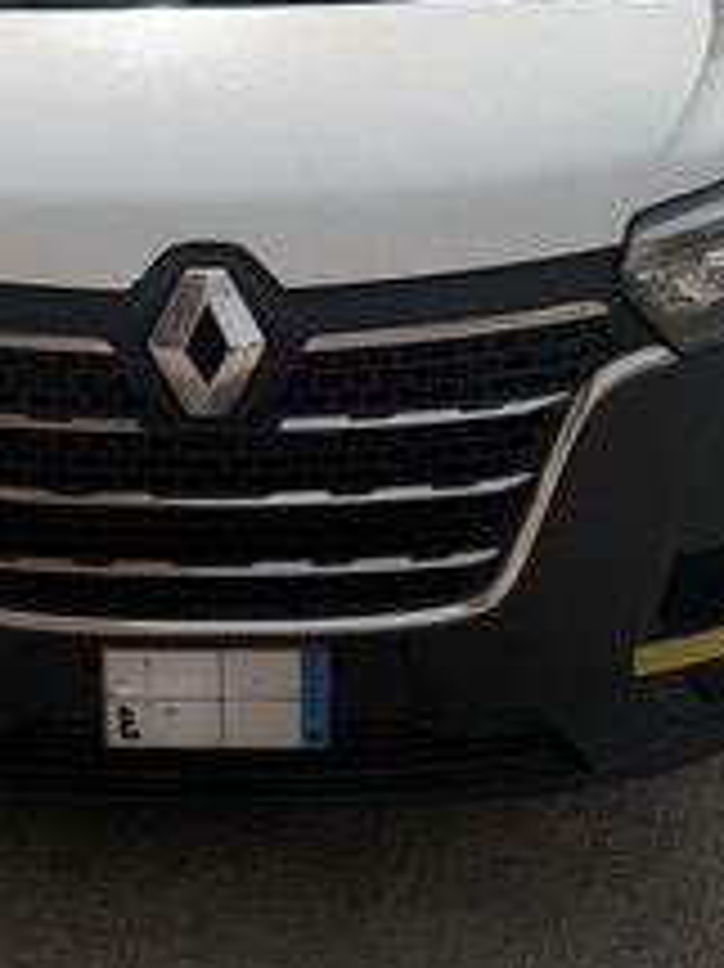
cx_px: 160
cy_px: 146
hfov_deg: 28.0
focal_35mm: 51
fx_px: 1424
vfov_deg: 35.8
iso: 80
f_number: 1.78
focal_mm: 6.76
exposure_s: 1/10309
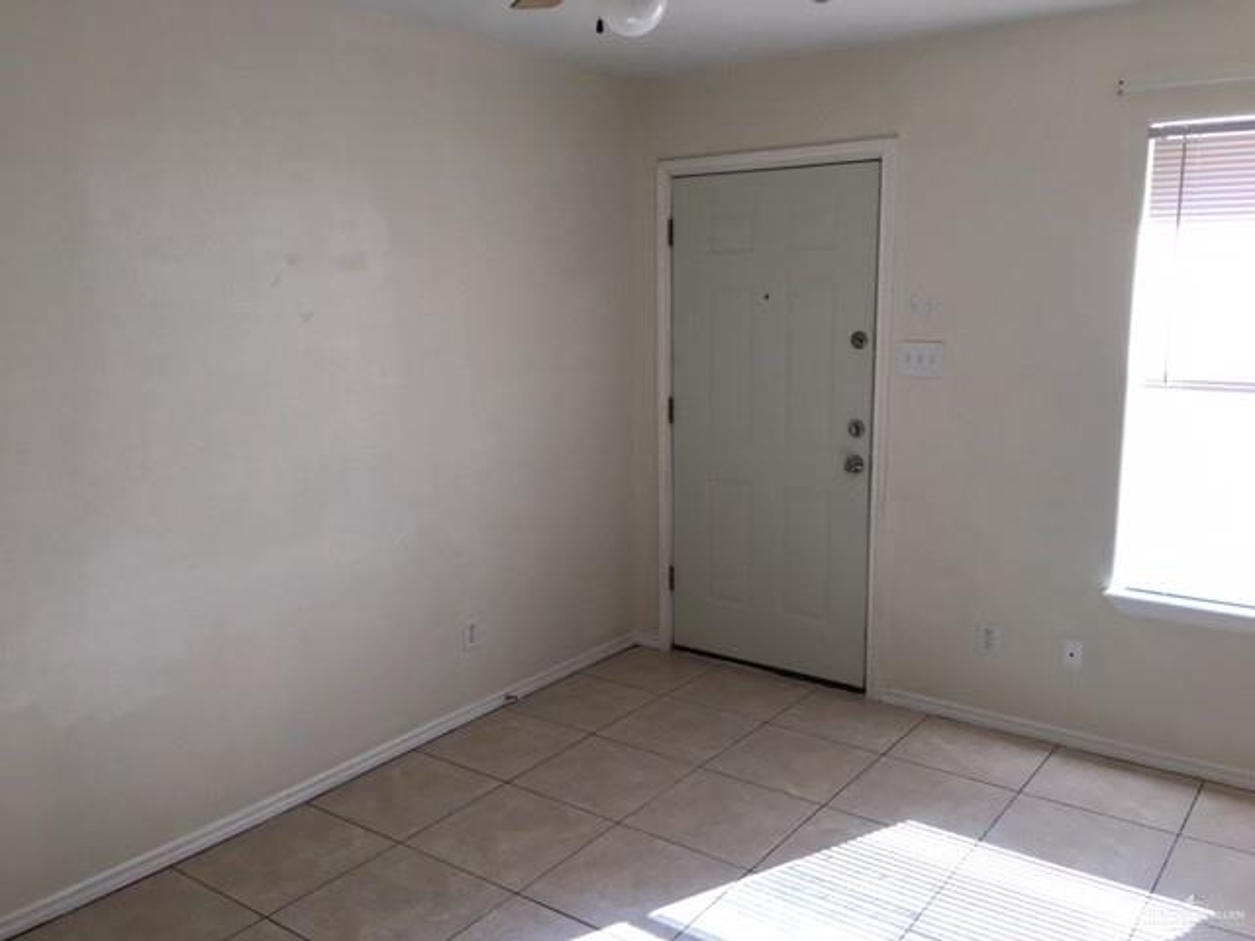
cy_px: 470
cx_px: 628
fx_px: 1051
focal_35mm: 29
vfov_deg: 48.2
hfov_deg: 61.7
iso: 25
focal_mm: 4.15
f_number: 2.2
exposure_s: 1/40
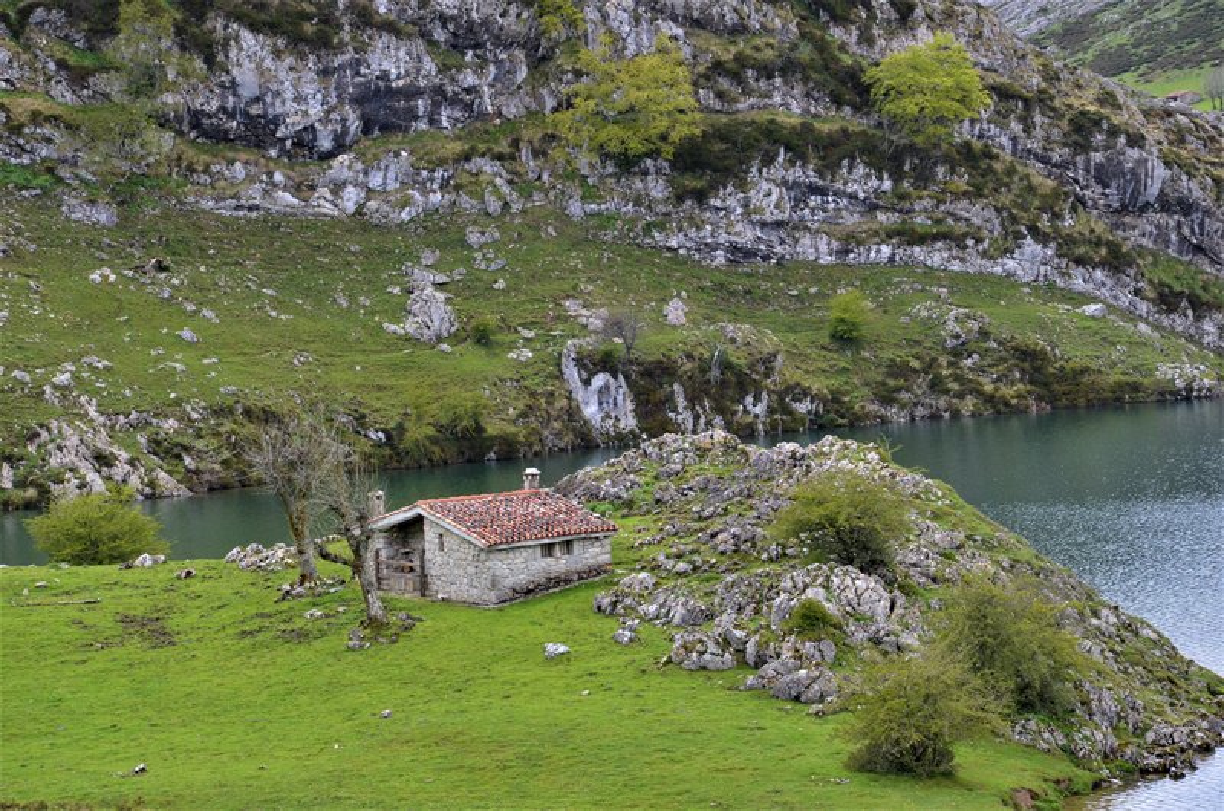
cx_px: 612
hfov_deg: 15.2
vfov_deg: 10.1
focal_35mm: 135
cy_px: 406
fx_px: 4581
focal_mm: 90
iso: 400
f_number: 8
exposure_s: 1/500
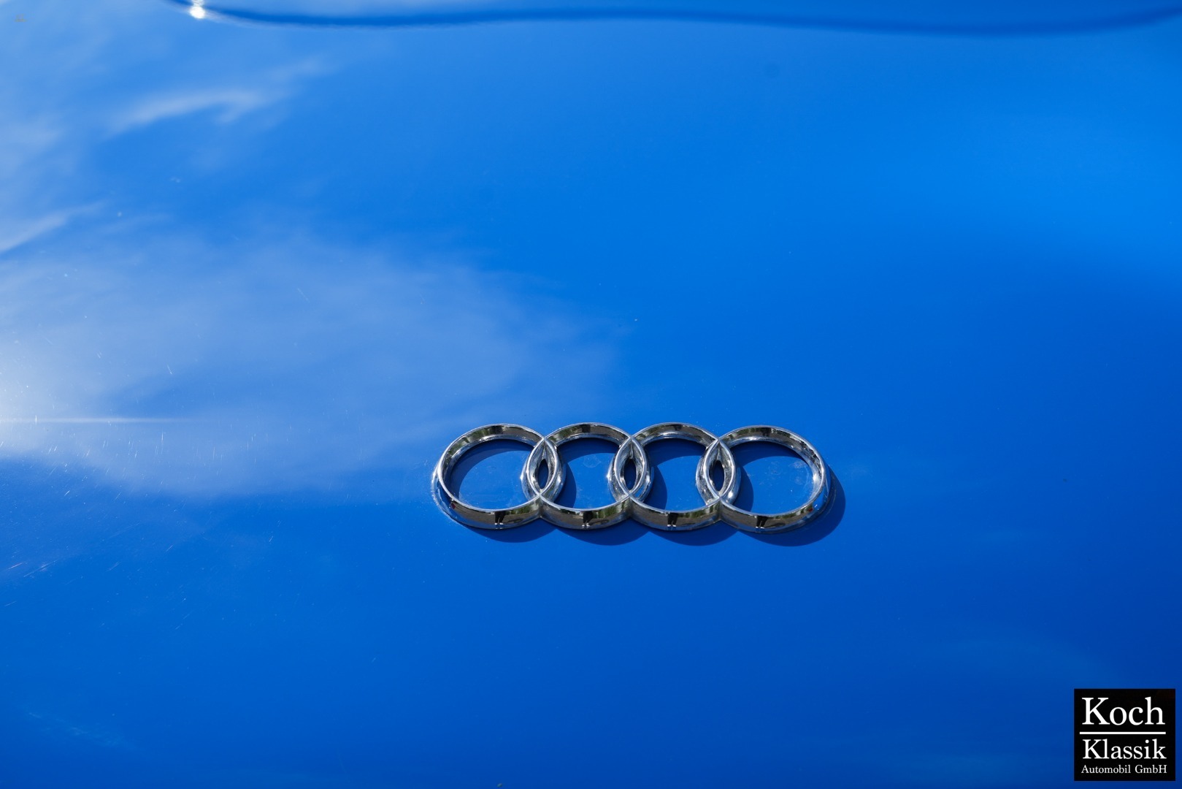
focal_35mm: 45
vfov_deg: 29.9
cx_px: 591
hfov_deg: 43.6
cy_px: 394
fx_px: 1478
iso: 100
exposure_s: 1/320
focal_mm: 45
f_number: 6.3
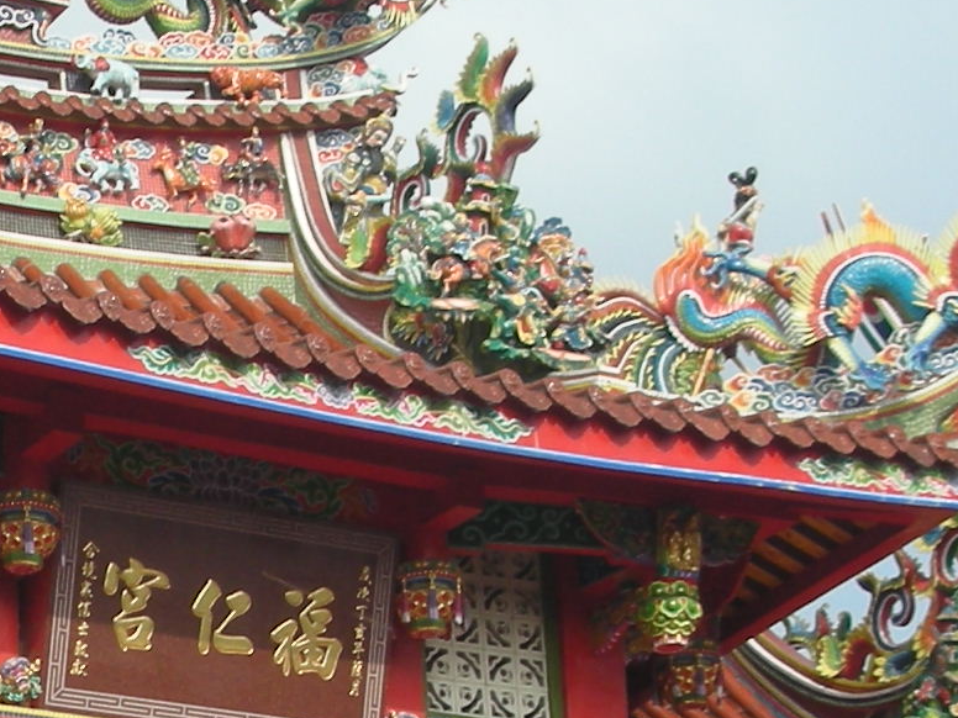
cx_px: -9
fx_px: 3515
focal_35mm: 127
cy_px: 820
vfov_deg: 11.5
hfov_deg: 15.2
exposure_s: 1/73.5
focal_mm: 5.8
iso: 50
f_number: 8.5
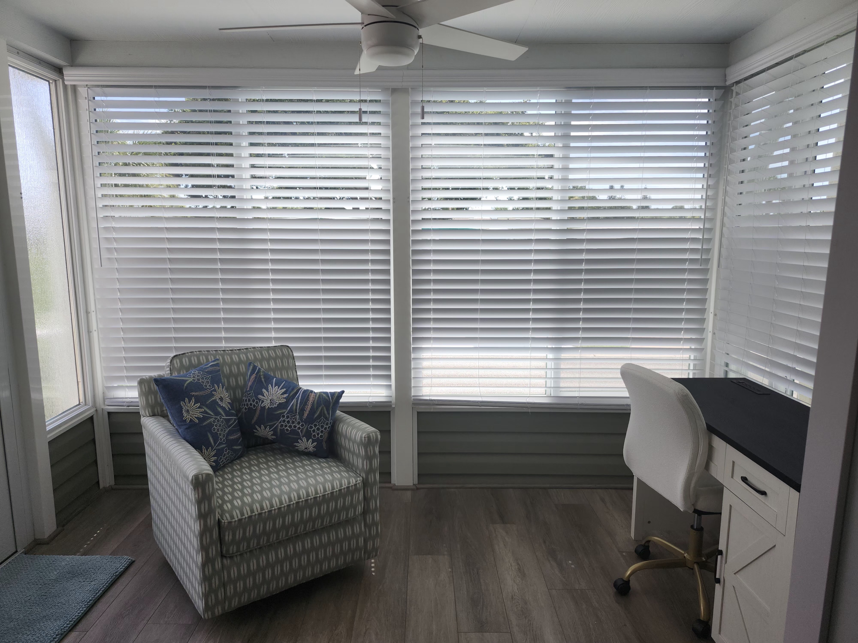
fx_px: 570
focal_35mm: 23
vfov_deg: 58.9
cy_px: 322
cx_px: 429
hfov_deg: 73.9
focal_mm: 5.54
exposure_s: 1/414
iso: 25
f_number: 1.8
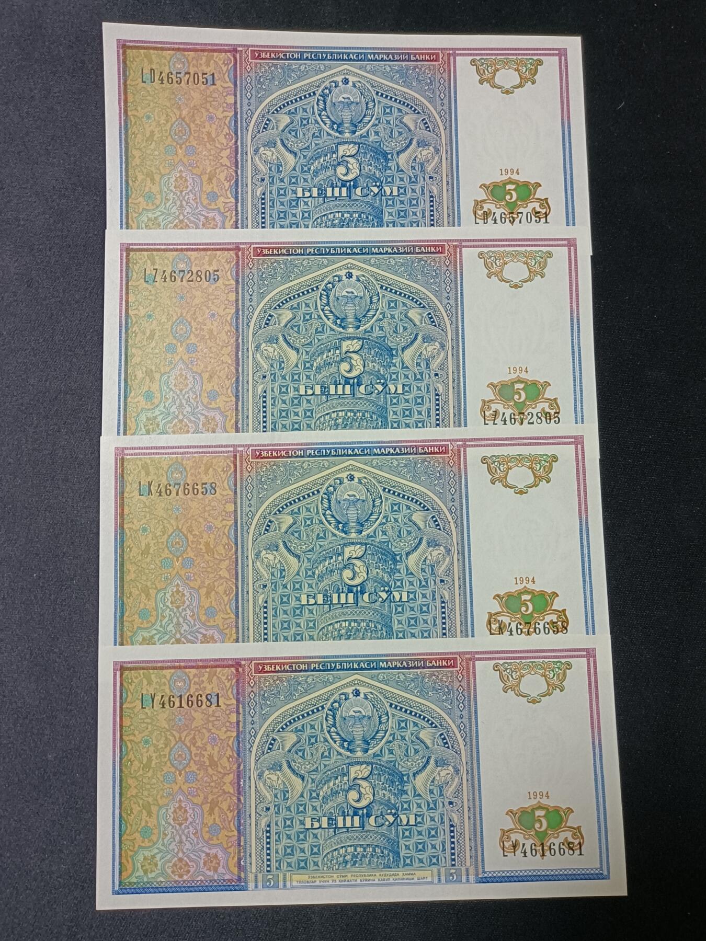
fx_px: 843
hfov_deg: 45.4
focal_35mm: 31
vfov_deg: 58.4
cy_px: 470
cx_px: 353
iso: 988
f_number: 1.8
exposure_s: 1/33.3
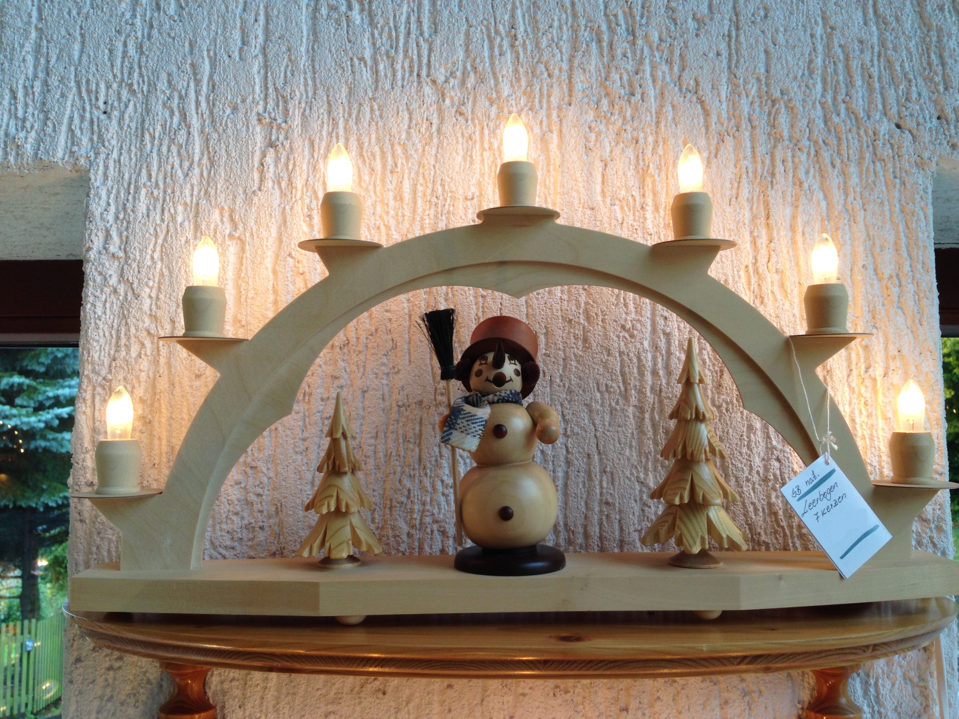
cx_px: 480
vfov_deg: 42.9
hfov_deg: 55.4
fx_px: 914
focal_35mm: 33
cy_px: 360
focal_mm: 4.12
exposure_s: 1/30
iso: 50
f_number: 2.4
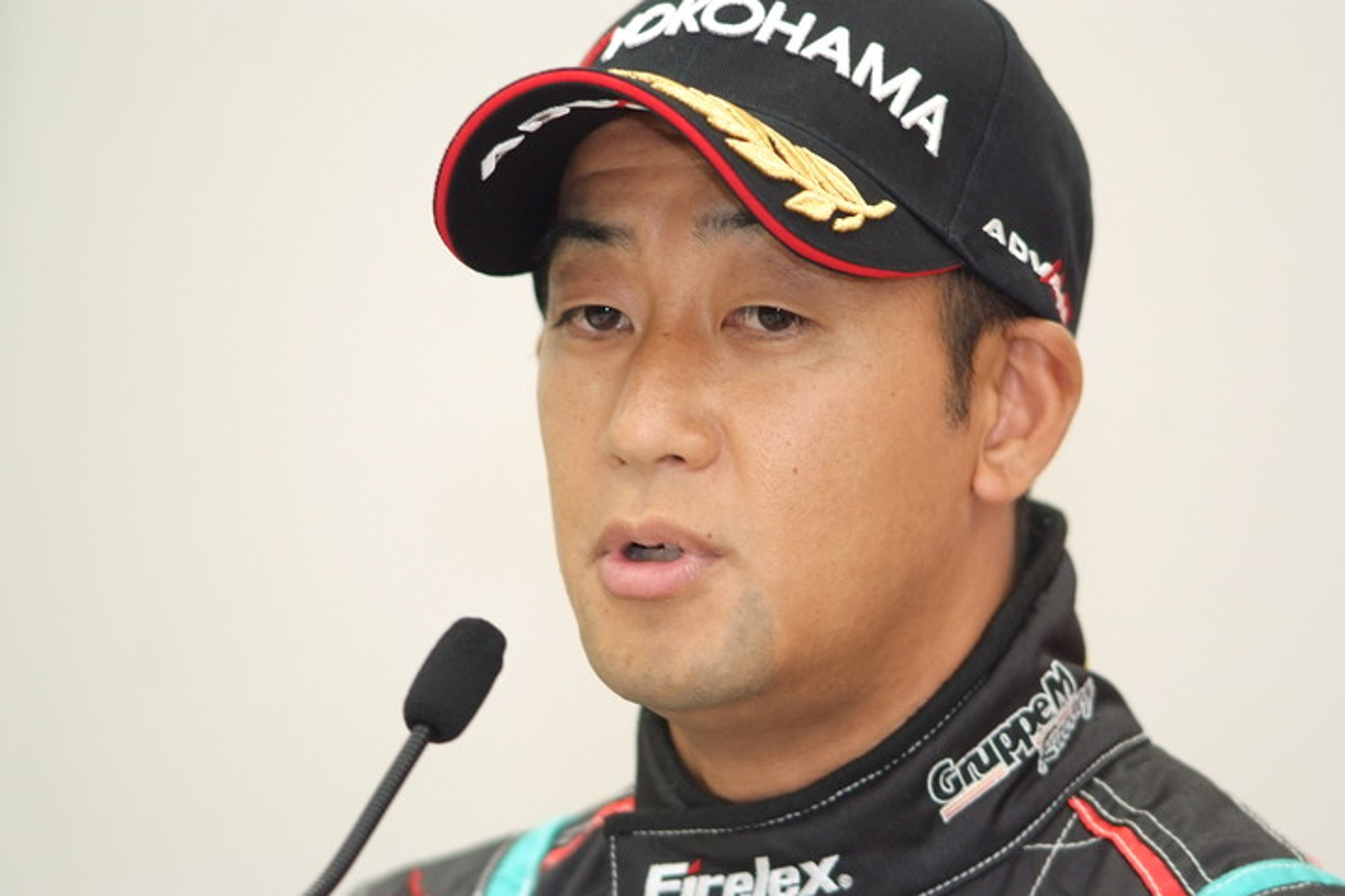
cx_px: 672
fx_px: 10087
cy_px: 448
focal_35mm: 270
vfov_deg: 5.1
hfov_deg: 7.6
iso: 800
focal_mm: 180
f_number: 2.8
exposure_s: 1/125
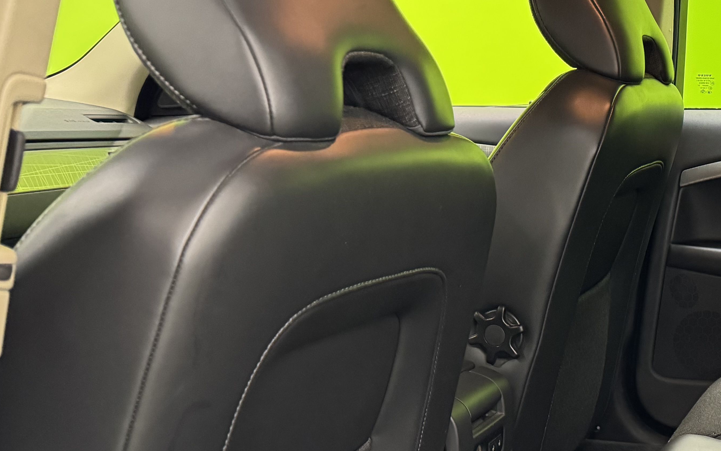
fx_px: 1061
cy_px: 355
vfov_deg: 23.6
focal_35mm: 54
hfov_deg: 33.8
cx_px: 742
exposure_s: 1/50
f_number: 1.78
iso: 800
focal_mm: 6.76
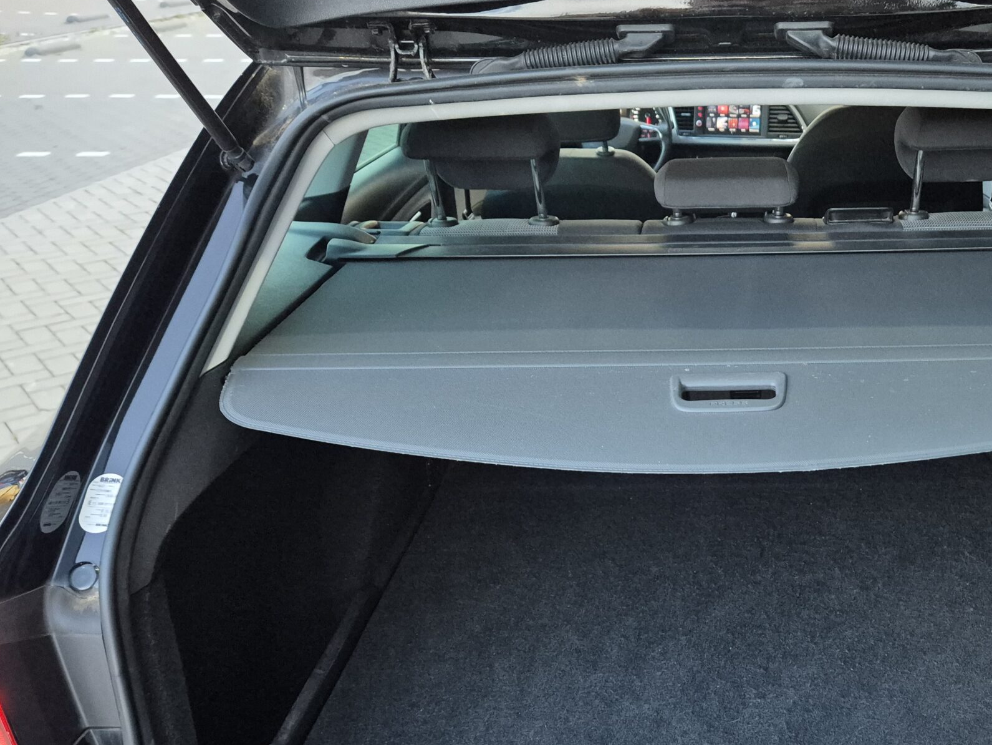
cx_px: 738
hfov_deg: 48.3
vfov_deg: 38.4
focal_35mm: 37
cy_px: 480
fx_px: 1061
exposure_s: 1/100
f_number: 1.8
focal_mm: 5.4
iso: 1600
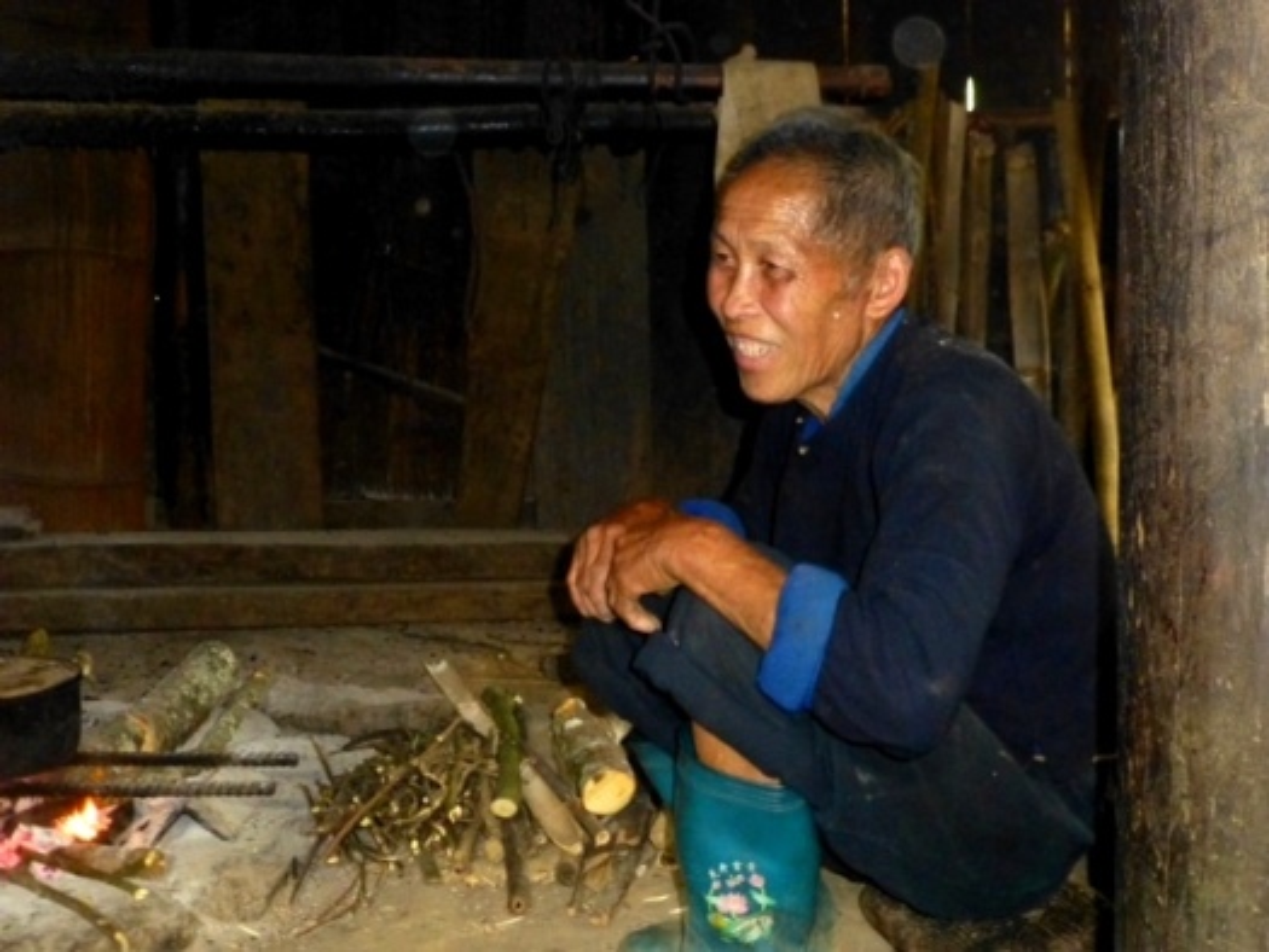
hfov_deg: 40.4
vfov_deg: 30.9
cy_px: 476
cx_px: 634
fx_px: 1723
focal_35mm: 47
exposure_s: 1/8
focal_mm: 8.5
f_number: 4.2
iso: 800
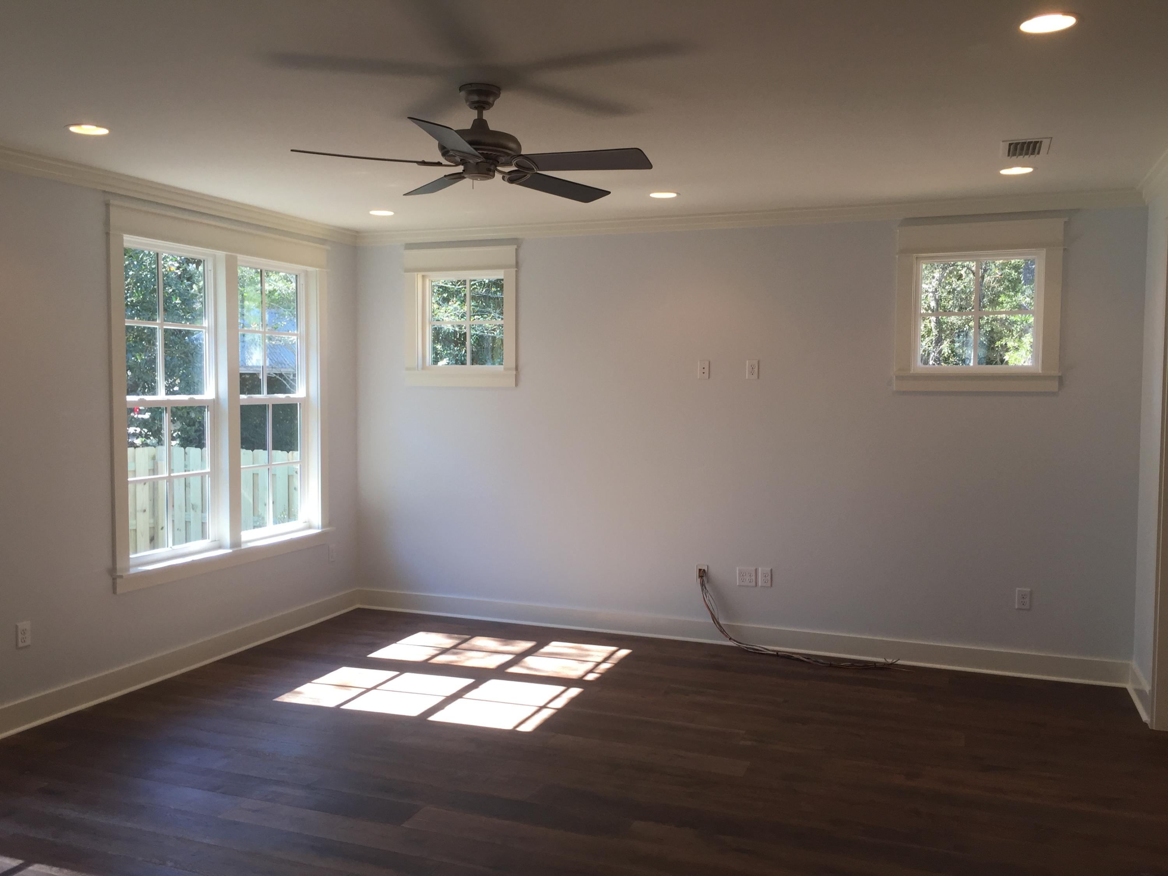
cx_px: 584
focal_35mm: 29
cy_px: 438
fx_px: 979
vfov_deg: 48.2
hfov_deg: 61.7
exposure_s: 1/120
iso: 50
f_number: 2.2
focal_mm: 4.15
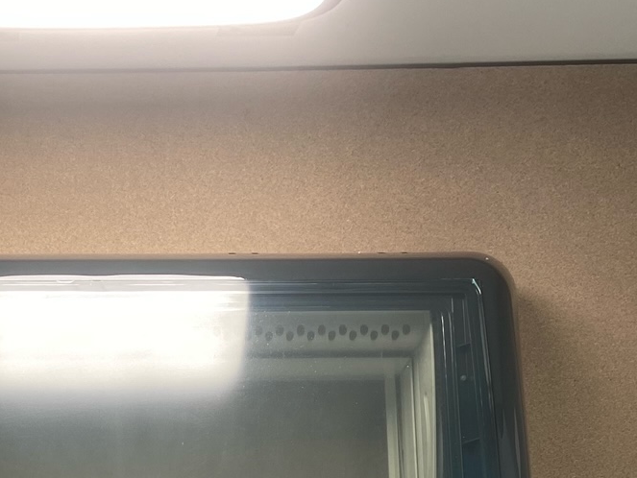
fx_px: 1455
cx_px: 30
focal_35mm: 79
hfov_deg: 23.8
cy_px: 551
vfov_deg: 17.9
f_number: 1.8
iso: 32
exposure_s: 1/100
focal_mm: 4.25
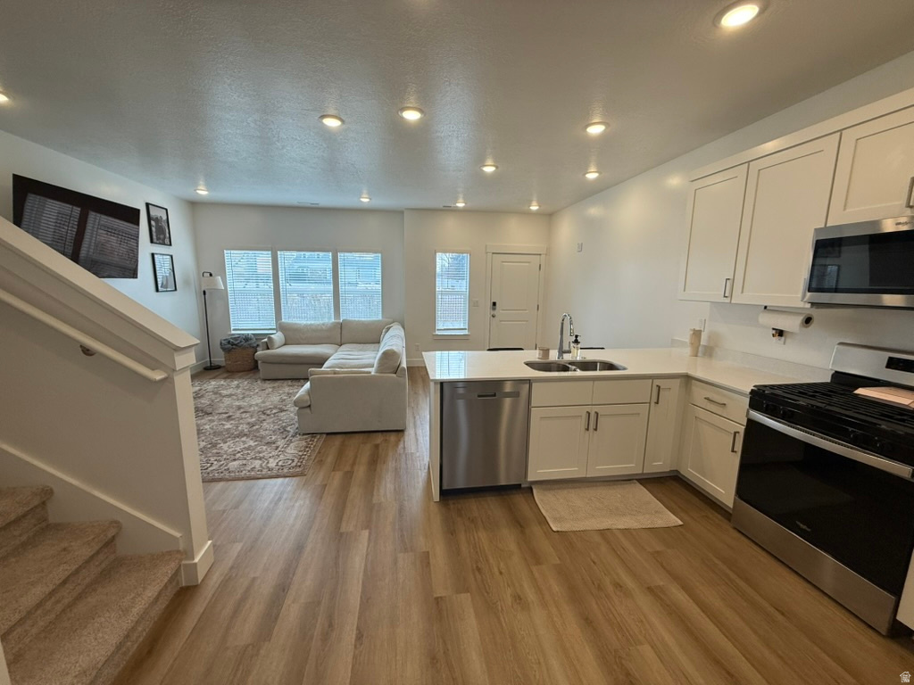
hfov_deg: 102.1
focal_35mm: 14
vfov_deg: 85.7
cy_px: 342
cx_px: 457
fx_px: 370
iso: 64
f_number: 2.2
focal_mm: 2.22
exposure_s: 1/120
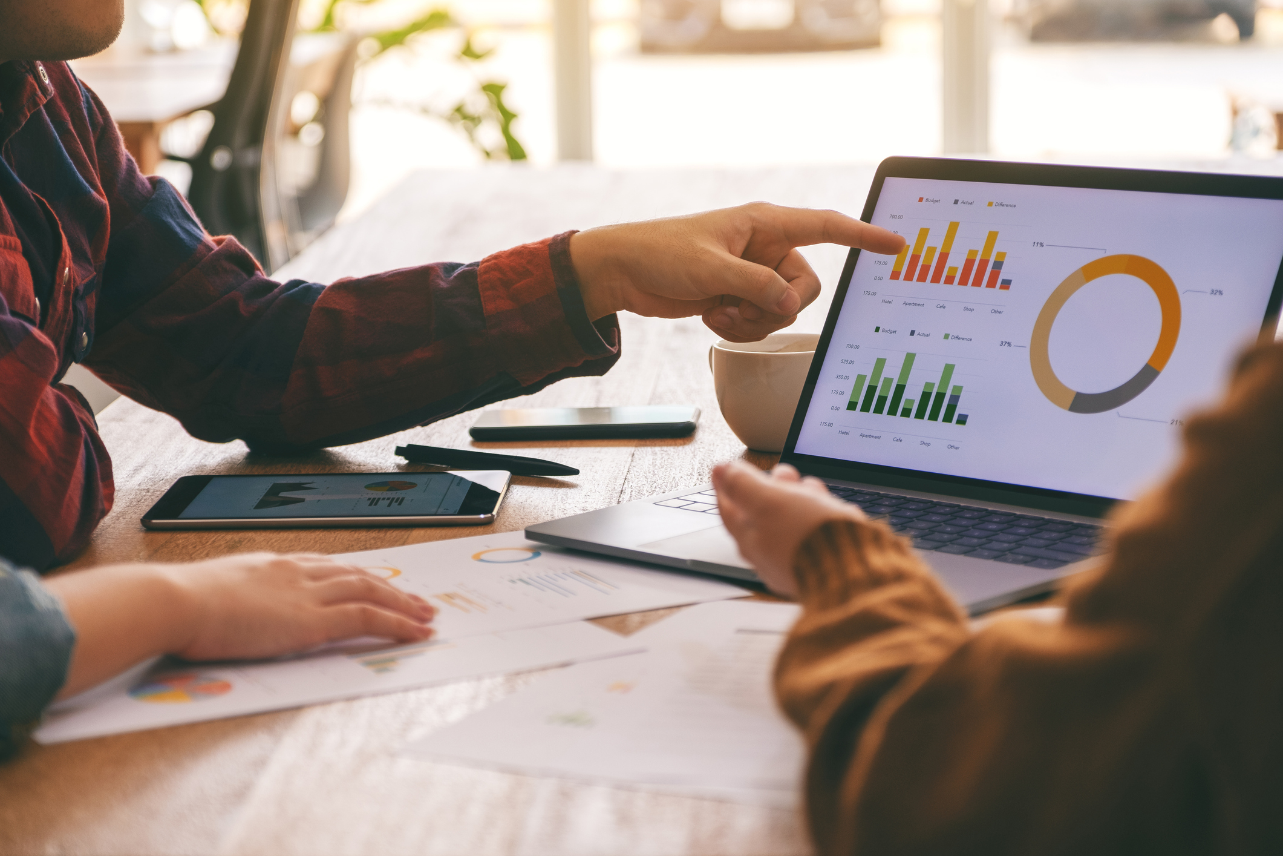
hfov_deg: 24.5
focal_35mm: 83
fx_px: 2958
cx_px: 642
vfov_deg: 16.5
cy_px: 428
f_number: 2.8
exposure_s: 1/170
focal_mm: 55
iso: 200
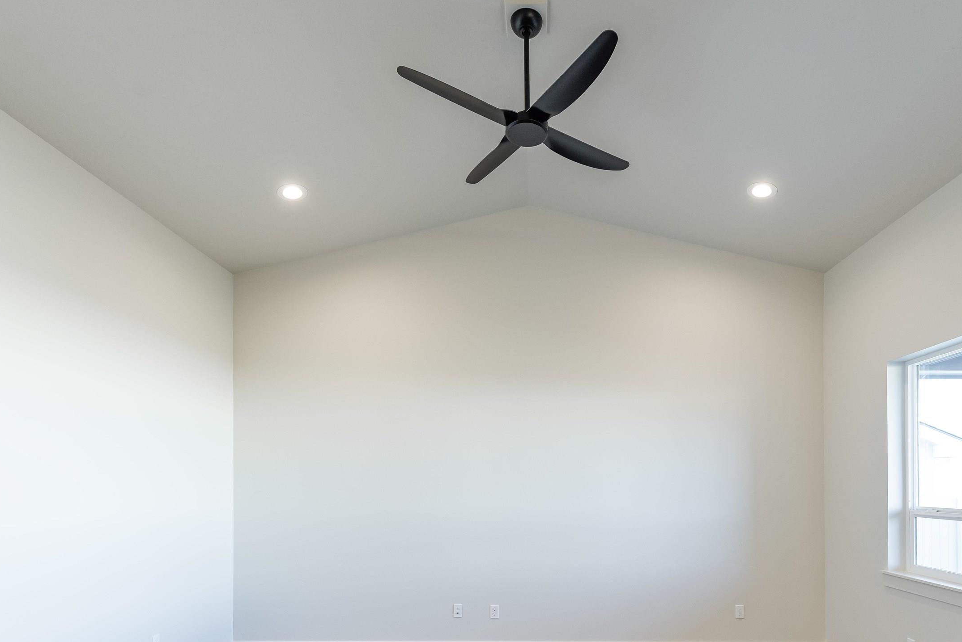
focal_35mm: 20
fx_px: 535
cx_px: 531
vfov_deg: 60.0
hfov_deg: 83.7
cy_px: 447
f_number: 4.5
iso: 800
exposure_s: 1/80
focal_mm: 14
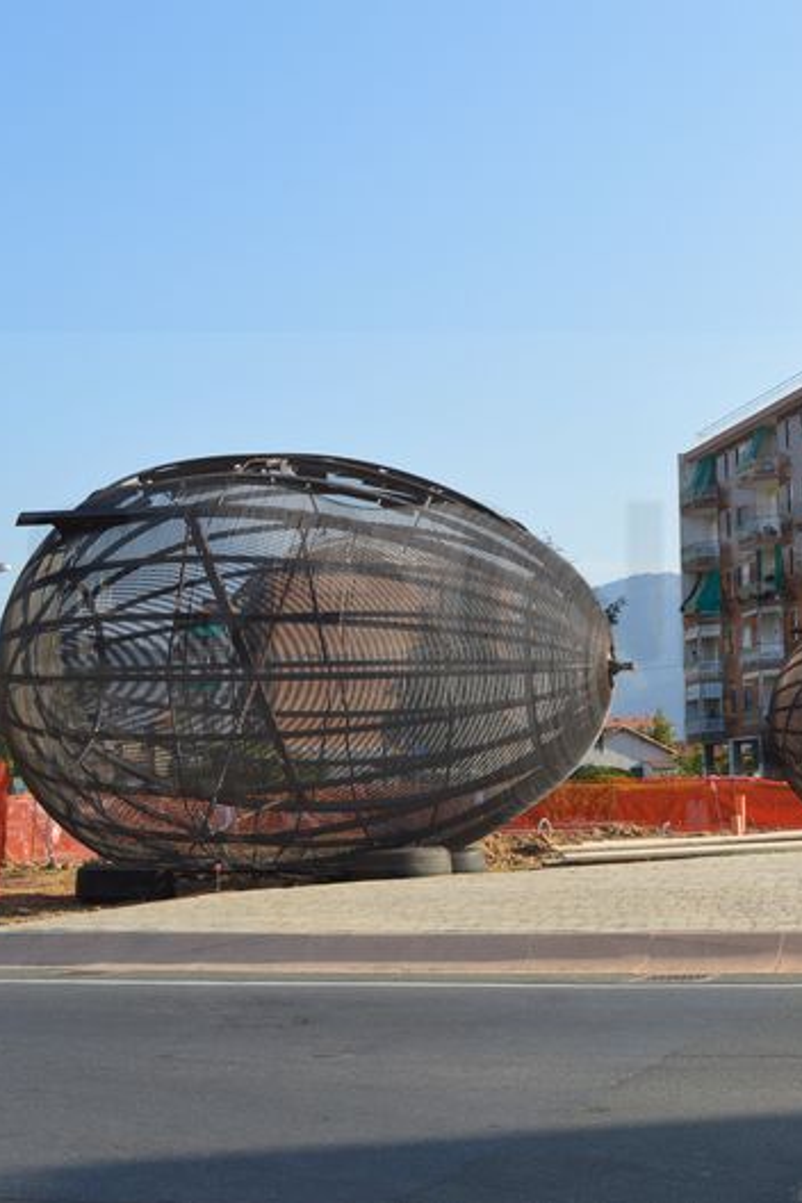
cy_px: 603
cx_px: 866
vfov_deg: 33.9
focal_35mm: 59
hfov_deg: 21.9
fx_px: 1971
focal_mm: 26
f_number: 10
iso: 100
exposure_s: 1/200
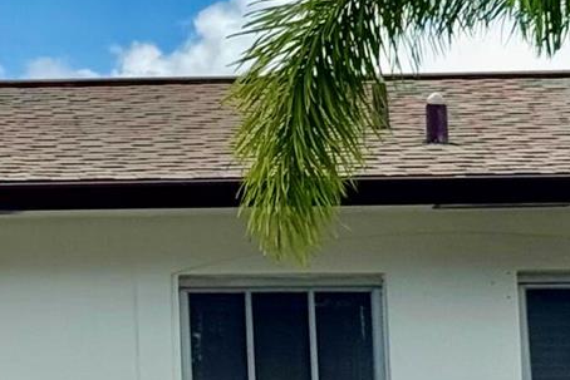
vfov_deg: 6.1
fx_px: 3563
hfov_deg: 8.7
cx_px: -512
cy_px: 166
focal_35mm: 225
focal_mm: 6.76
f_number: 1.78
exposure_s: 1/6024
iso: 64
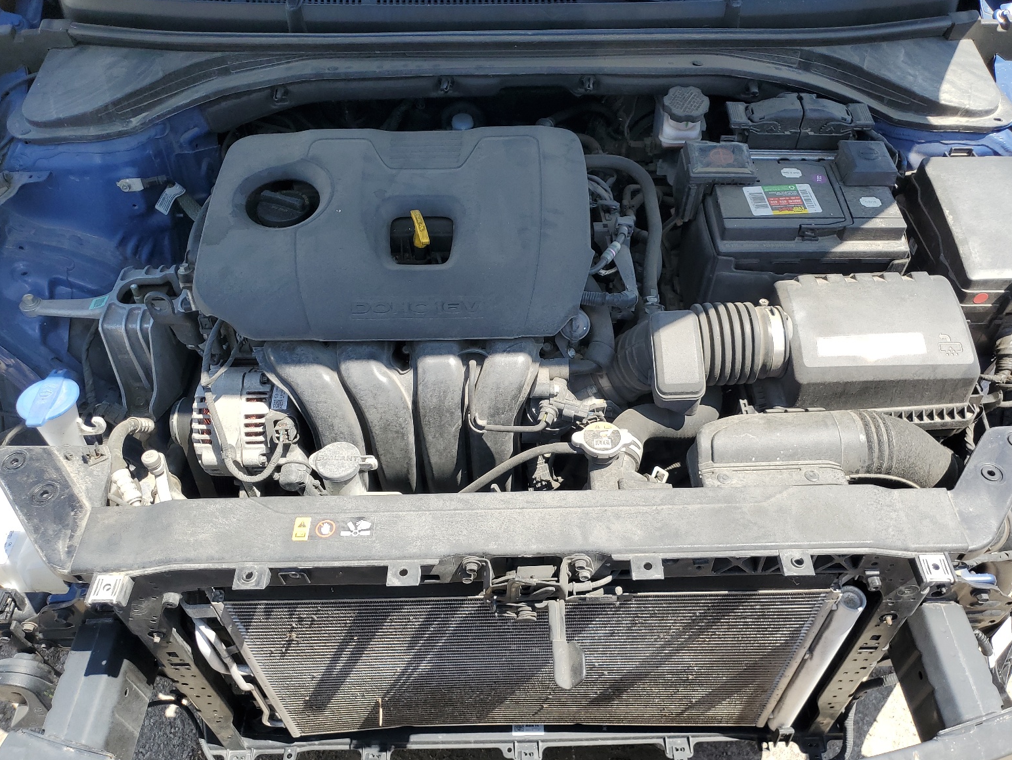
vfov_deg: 51.4
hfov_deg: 65.3
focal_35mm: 27
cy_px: 379
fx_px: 789
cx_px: 512
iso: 50
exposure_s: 1/1111
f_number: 1.5
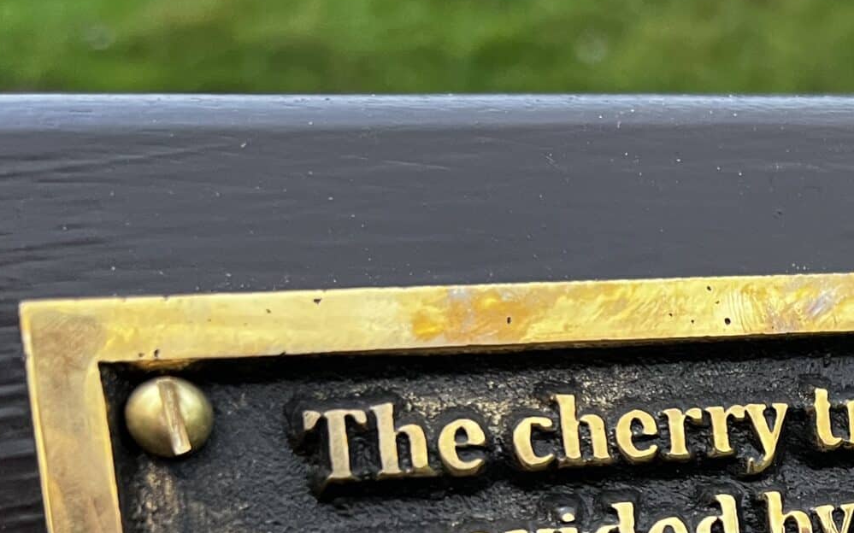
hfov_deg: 27.2
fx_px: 1606
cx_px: 951
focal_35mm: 69
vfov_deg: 17.9
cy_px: 638
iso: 250
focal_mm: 5.7
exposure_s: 1/60
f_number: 1.5
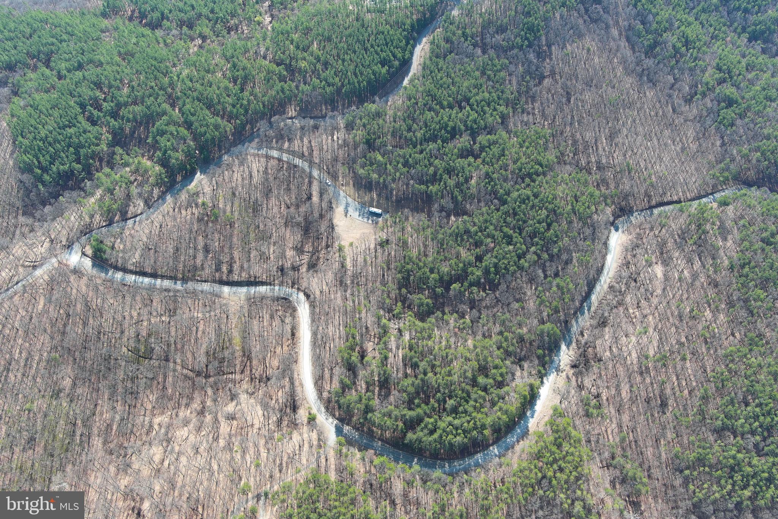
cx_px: 389
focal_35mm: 29
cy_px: 260
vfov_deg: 45.0
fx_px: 627
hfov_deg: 63.7
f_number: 2.8
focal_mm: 10.57
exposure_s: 1/256
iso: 100
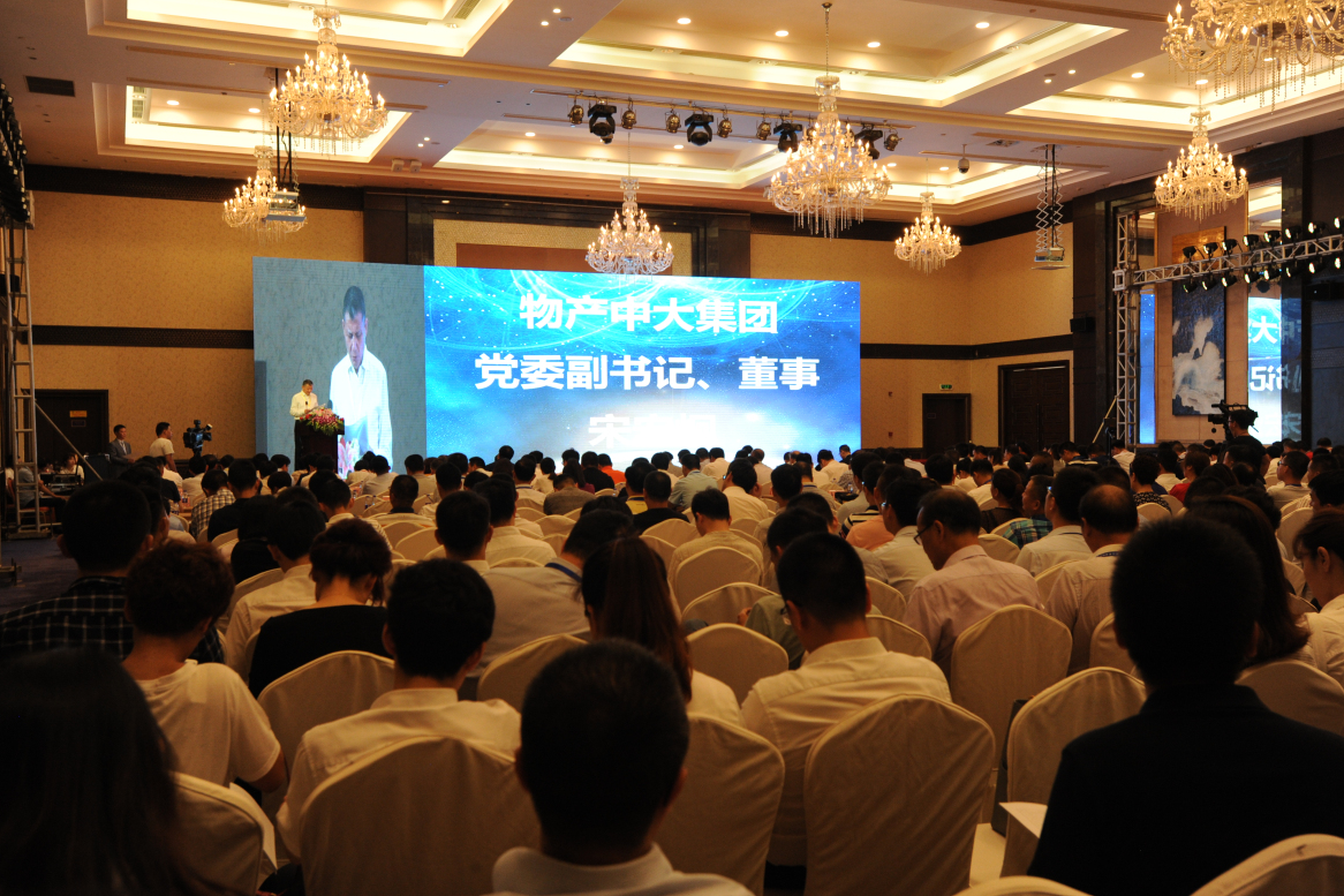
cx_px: 674
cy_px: 437
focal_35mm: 36
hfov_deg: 53.1
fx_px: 1344
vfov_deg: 36.9
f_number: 5
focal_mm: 35
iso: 1600
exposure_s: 1/125
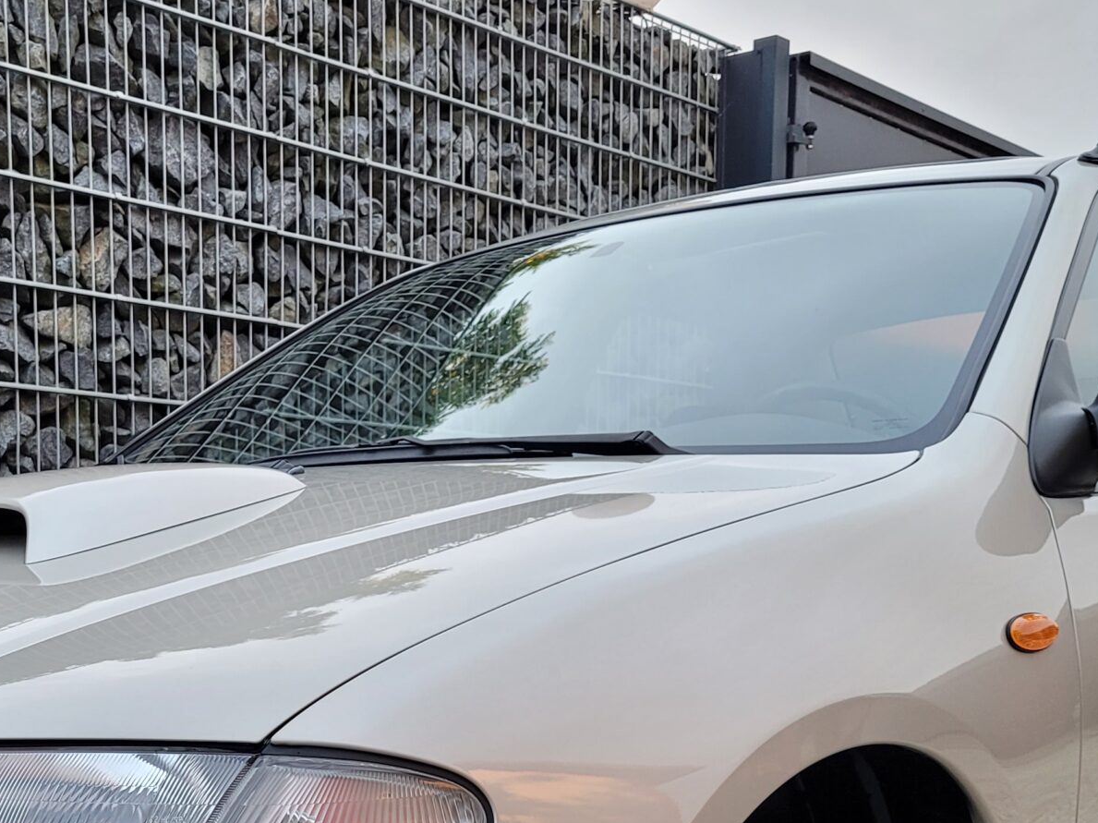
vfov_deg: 25.0
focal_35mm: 56
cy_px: 796
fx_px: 1776
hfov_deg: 34.2
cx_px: 402
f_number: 1.8
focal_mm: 5.4
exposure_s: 1/100
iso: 100
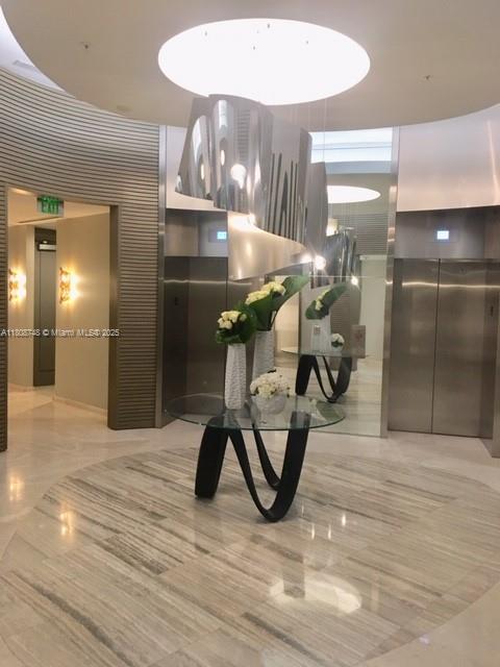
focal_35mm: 29
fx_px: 559
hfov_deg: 48.2
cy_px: 334
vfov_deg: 61.7
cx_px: 250
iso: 50
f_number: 2.2
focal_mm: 4.15
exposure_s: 1/15
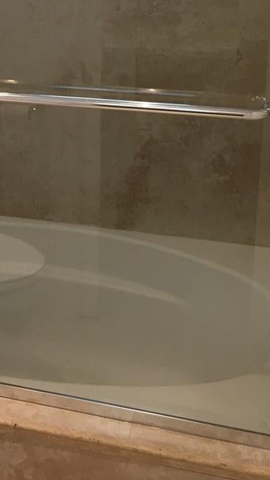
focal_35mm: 58
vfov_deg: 34.6
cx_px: 12
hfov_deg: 20.2
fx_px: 738
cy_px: 81
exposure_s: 1/30
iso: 32
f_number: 2.2
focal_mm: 4.15
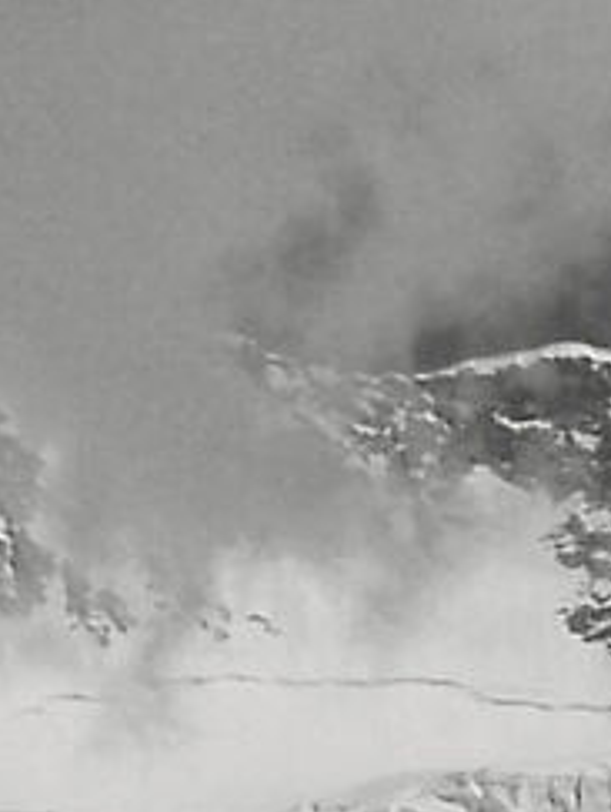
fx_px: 19435
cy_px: 2309
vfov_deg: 2.4
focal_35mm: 828
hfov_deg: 1.8
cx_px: 3252
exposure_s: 1/500
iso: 100
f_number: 10
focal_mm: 42
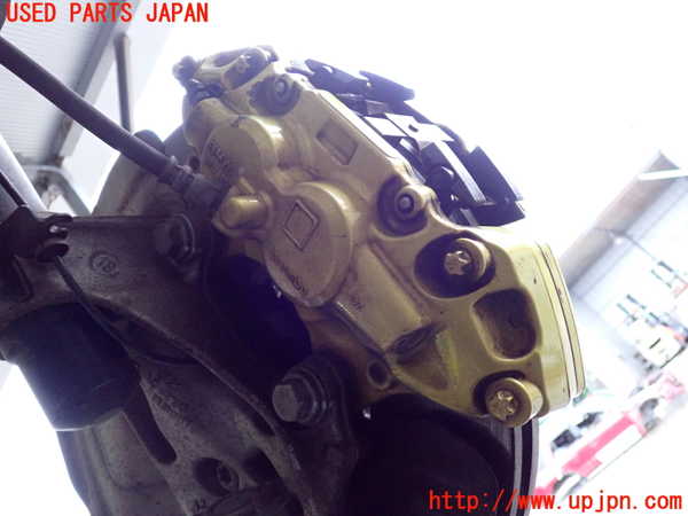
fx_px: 596
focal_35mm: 30
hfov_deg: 60.0
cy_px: 258
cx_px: 344
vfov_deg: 46.8
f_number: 2.3
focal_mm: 5.4
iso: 1000
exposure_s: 1/125
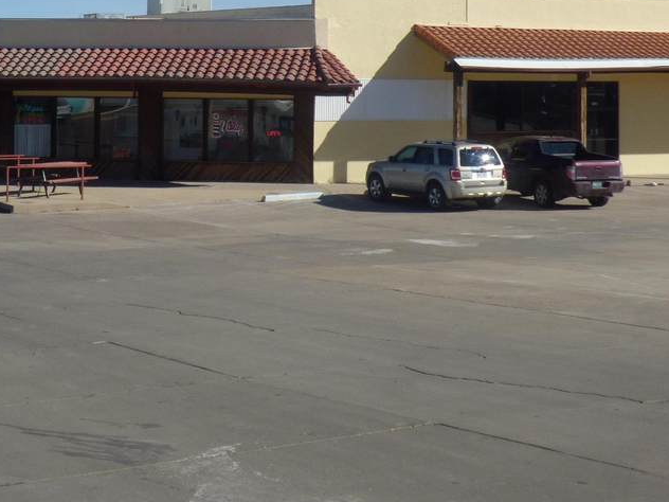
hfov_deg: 23.4
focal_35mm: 83
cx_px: 215
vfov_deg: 17.4
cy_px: 2
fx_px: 1604
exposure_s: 1/800
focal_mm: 7.37
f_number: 5
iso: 100
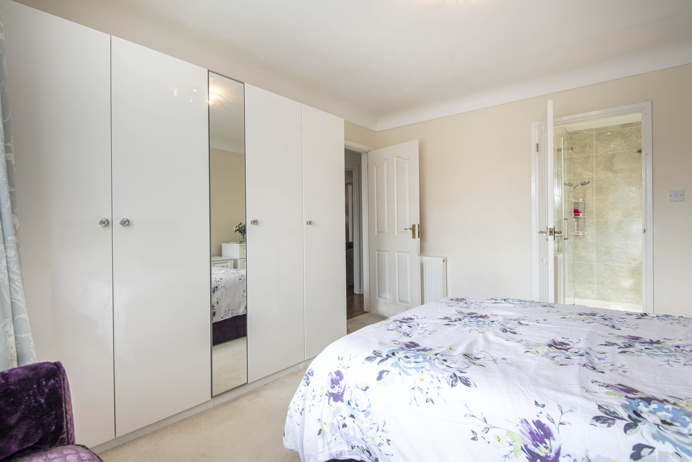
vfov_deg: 64.6
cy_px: 231
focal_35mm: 19
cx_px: 346
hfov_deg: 86.9
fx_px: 365
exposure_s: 1/13
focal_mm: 19
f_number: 8
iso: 200
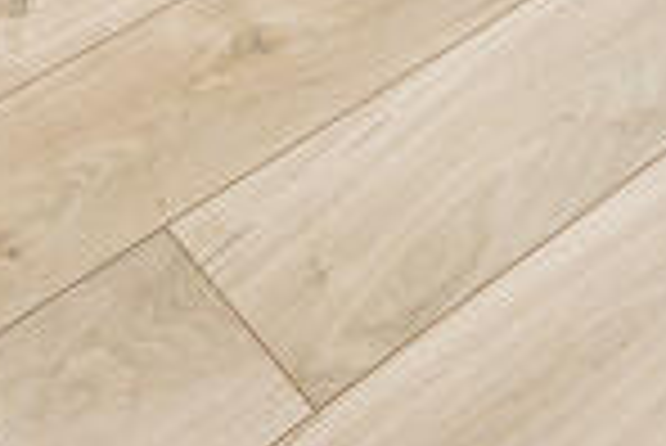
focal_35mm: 104
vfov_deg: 9.1
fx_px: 1926
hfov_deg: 19.6
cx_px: 405
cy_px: -1074
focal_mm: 10
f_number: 4
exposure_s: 1/160
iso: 100
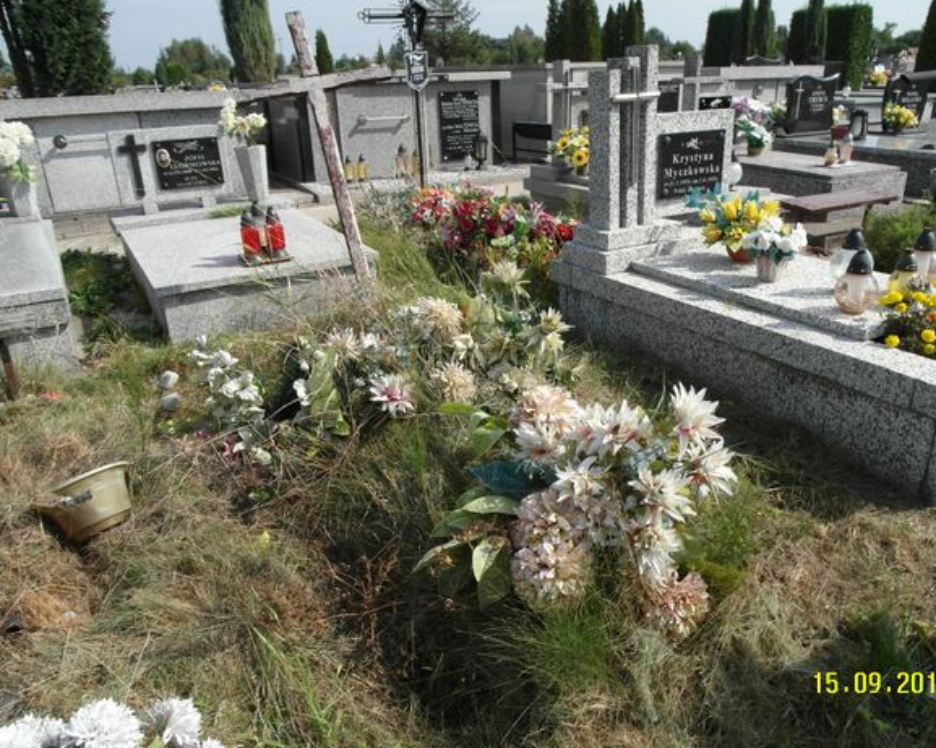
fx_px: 720
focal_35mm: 26
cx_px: 506
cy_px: 376
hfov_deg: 66.0
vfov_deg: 54.9
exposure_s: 1/500
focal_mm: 5.2
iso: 80
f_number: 4.4
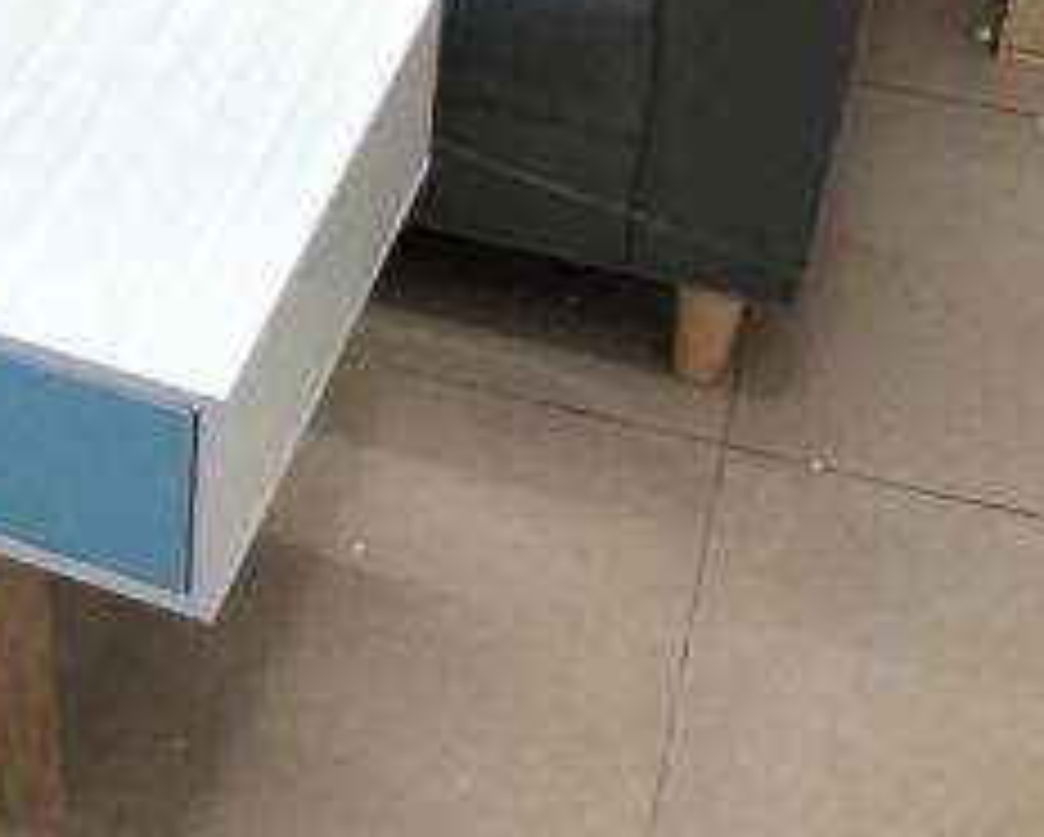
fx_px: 2598
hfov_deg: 21.9
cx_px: 9
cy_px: -333
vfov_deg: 16.9
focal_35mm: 84
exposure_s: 1/50
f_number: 1.7
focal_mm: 4.27
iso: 176
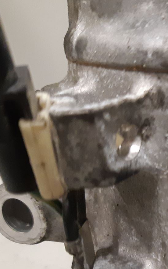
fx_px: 469
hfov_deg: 16.9
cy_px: 227
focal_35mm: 64
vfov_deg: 30.9
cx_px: 298
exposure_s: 1/50
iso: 250
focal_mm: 3.93
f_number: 1.7
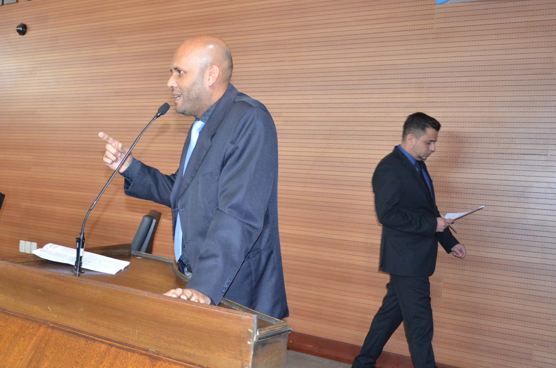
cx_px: 185
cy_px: 159
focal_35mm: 37
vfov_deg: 35.7
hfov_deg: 51.0
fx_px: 570
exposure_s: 1/60
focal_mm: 18
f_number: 3.5
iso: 800
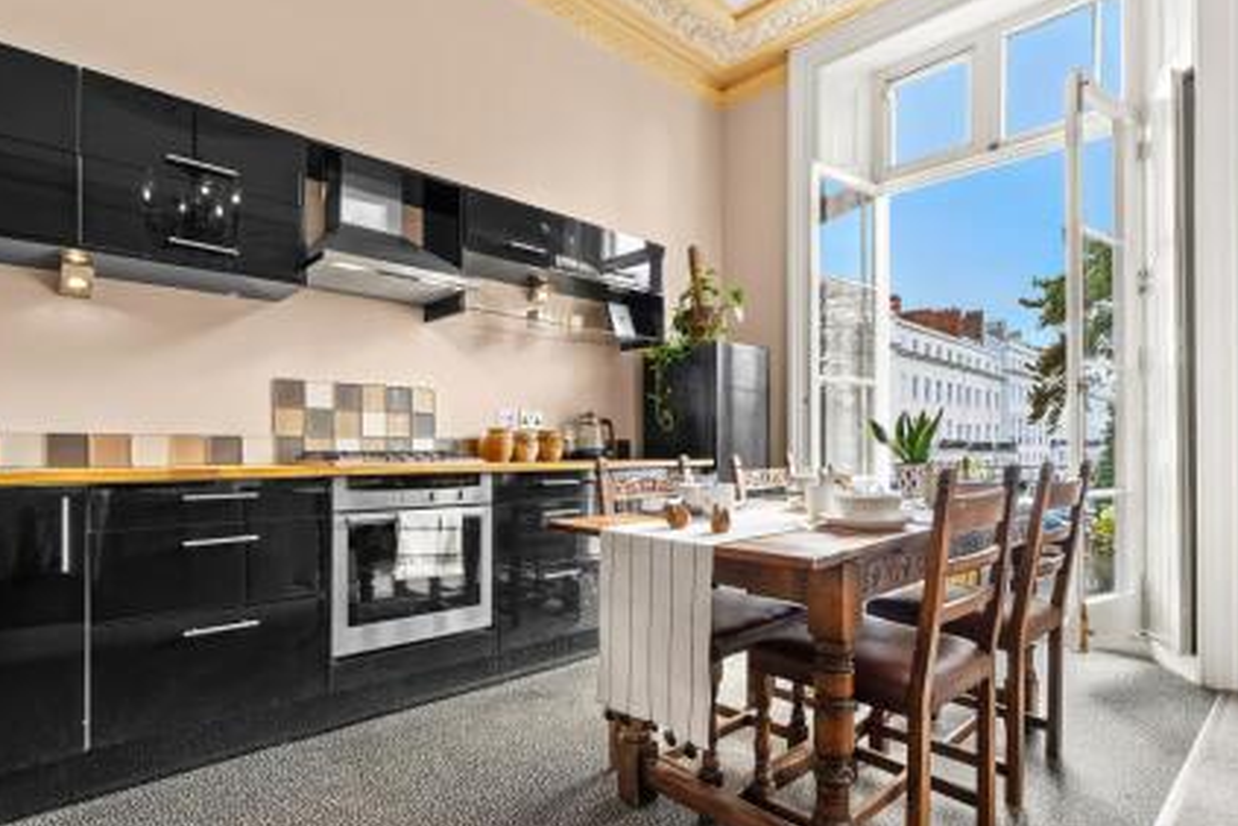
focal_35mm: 18
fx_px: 619
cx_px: 615
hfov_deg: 90.0
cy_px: 435
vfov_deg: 67.3
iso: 500
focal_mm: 16
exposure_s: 1/6
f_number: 8
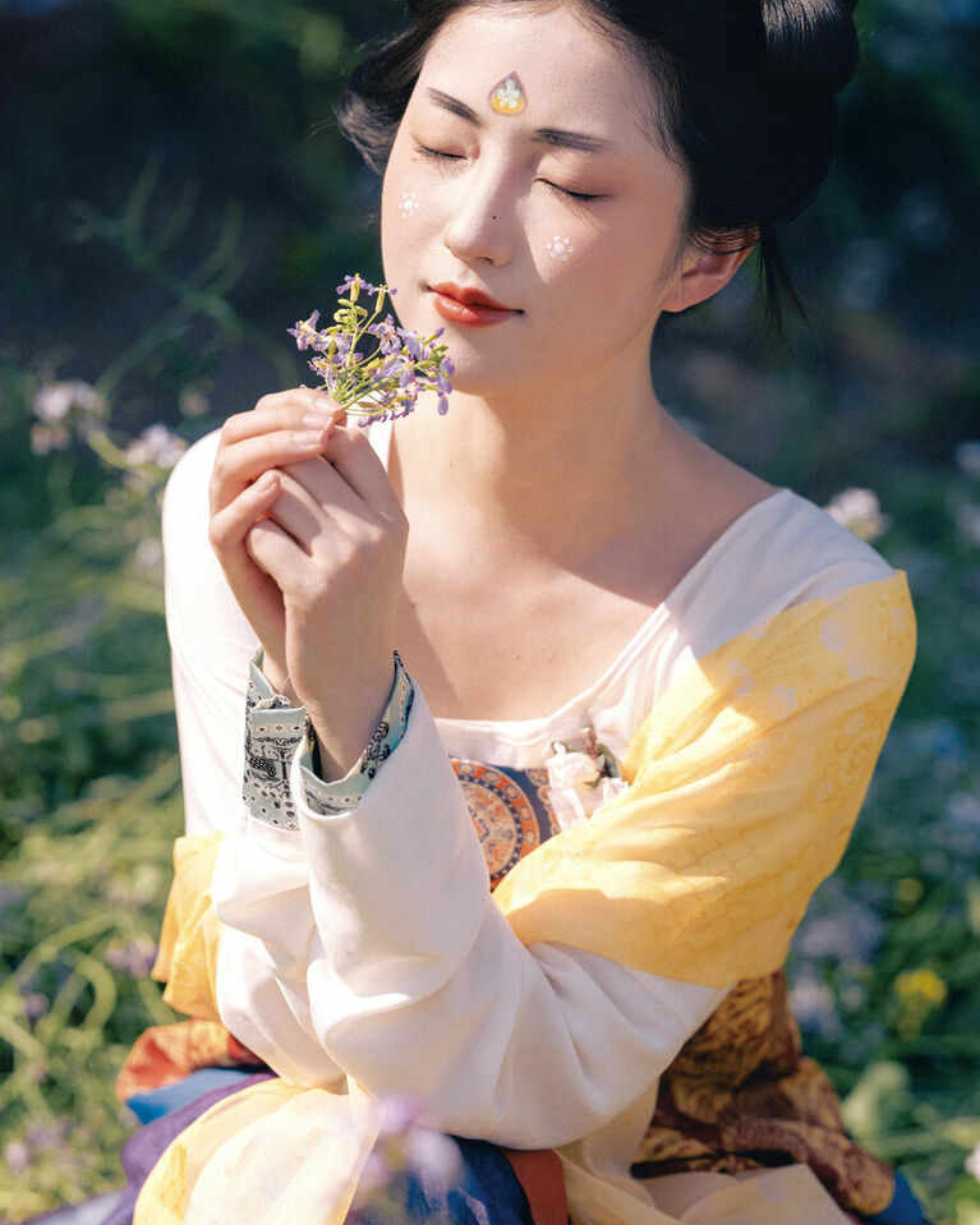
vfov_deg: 15.5
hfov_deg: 12.4
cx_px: 477
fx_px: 4496
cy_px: 722
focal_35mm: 124
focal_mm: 110
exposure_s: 1/1600
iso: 250
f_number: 3.6
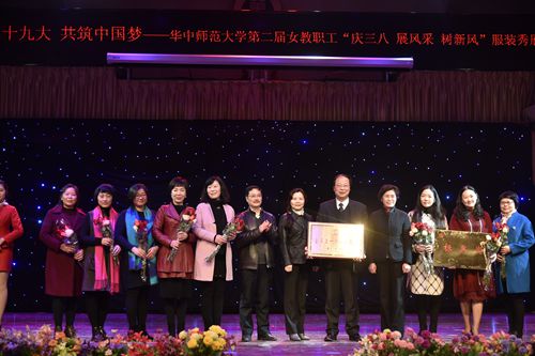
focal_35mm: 50
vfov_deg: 27.0
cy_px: 178
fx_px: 743
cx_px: 268
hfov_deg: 39.6
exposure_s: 1/125
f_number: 4
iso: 800
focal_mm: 50
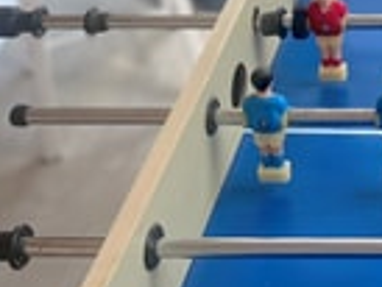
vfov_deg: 14.3
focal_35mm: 95
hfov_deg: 18.5
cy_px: -177
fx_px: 1049
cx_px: 560
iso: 50
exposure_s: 1/192
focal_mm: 5.1
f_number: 1.6
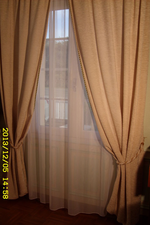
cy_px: 114
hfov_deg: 33.4
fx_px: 250
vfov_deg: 48.5
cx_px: 73
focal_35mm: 40
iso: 50
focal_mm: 6.3
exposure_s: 1/323
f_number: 2.8
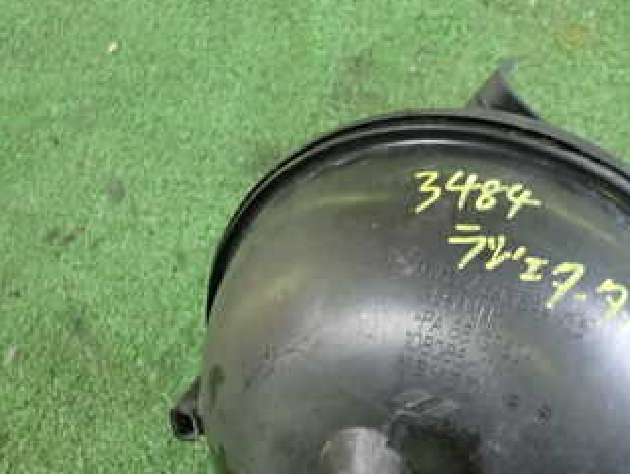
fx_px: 1056
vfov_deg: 25.0
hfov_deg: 31.9
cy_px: 346
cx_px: 543
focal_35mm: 58
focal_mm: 5.4
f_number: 2.3
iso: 640
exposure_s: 1/30
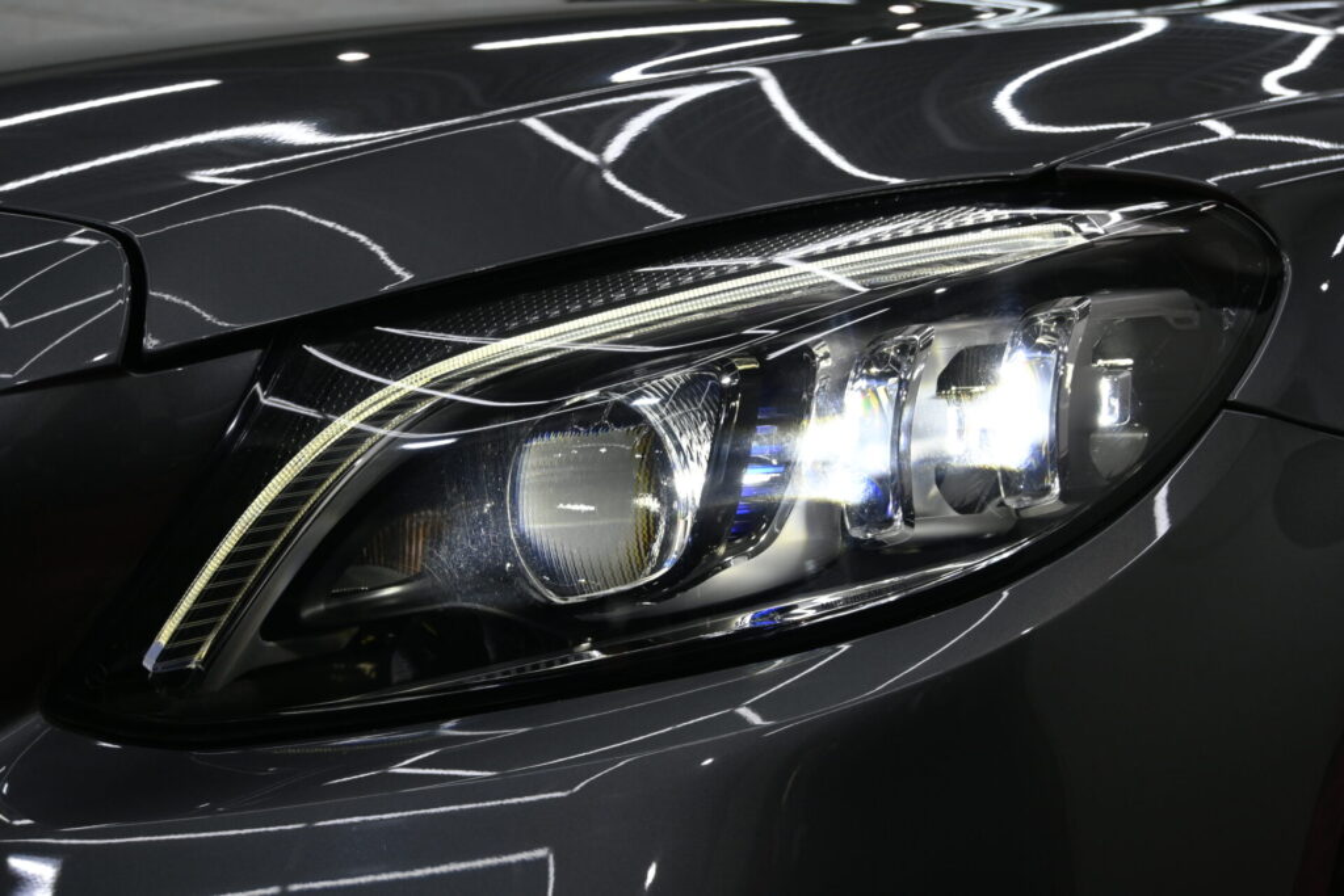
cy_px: 448
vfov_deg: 24.4
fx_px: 2072
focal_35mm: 56
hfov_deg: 35.9
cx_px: 672
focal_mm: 37
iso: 280
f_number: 5.3
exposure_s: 1/250
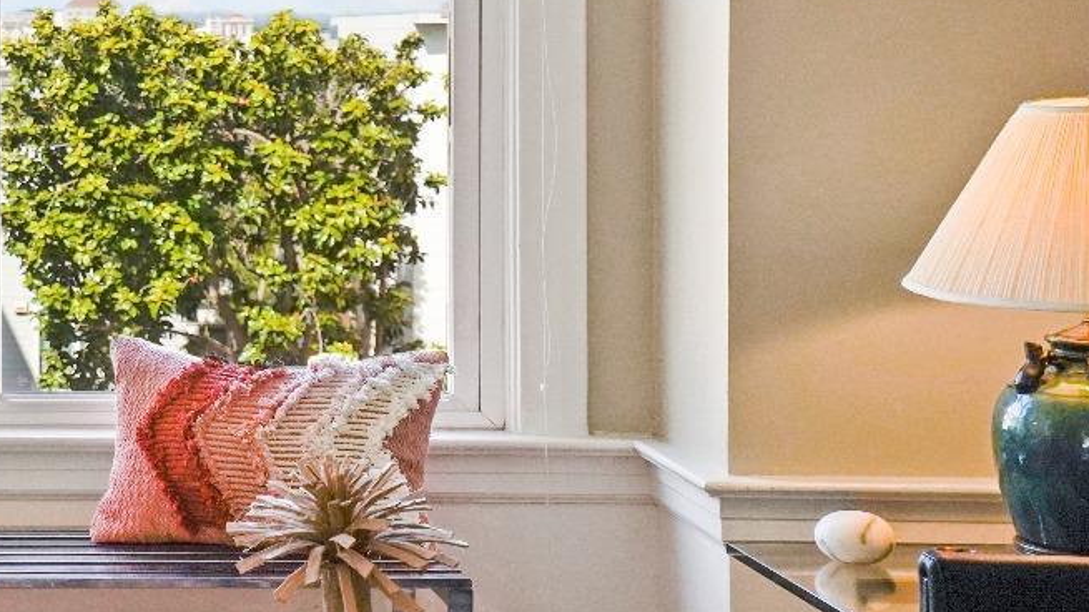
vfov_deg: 14.2
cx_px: -53
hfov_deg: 24.0
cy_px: 12
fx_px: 2425
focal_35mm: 84
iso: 1250
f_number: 5.6
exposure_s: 1/640
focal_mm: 35
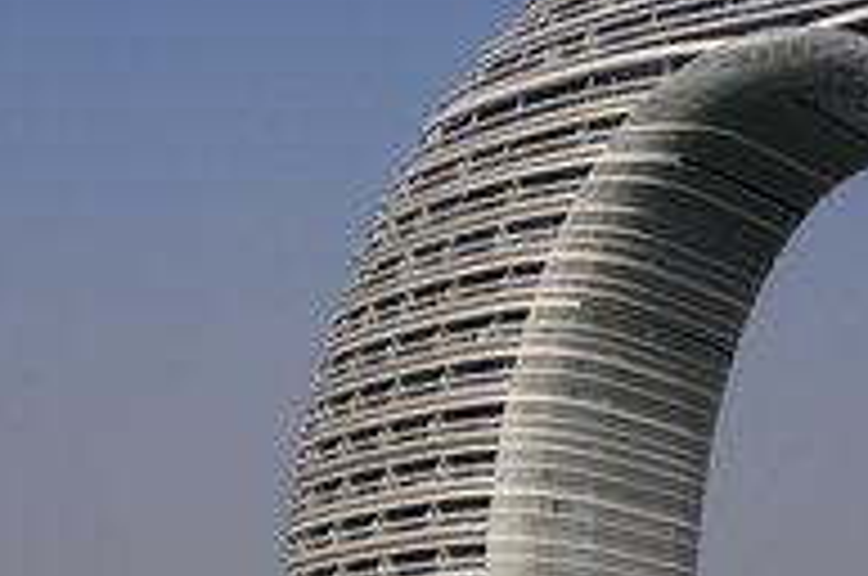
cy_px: 538
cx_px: 436
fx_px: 2696
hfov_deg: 18.3
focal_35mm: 112
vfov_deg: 12.1
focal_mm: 24
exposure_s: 1/800
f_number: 8
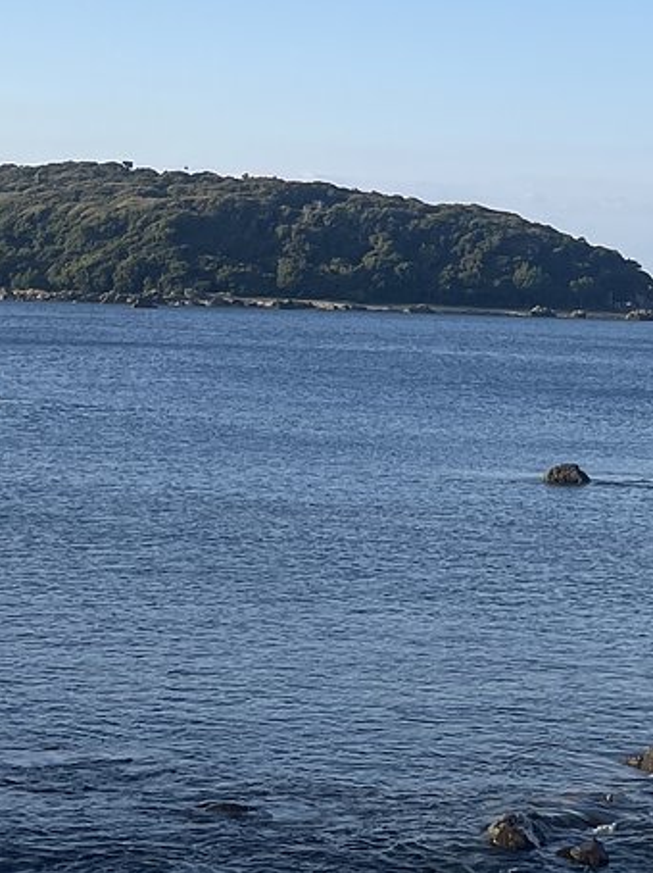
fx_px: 2215
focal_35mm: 88
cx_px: 444
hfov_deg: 16.7
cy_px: -158
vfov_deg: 20.9
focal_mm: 5.1
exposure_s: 1/2825
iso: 50
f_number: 1.6
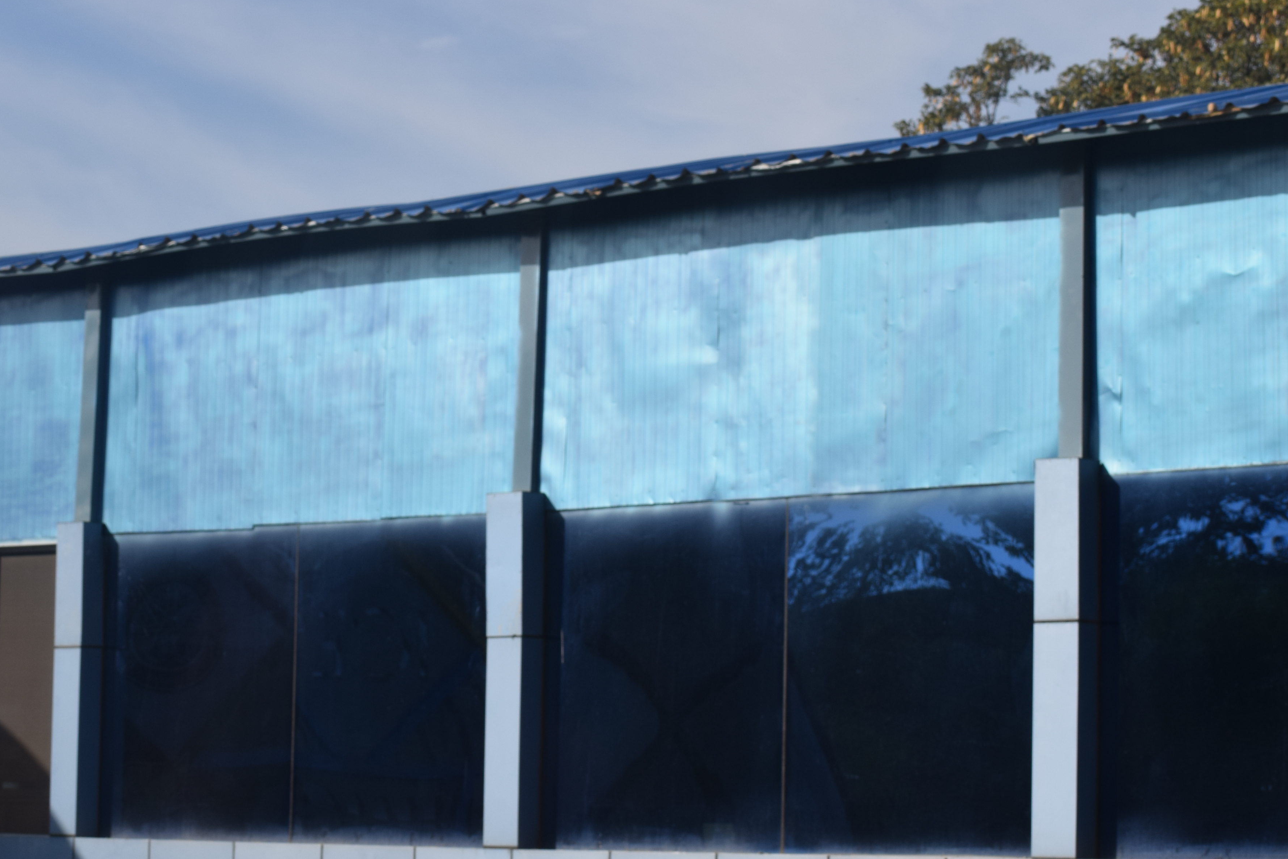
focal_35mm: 105
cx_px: 635
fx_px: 3744
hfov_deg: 19.5
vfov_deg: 13.1
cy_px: 424
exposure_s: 1/500
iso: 200
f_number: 11
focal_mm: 55
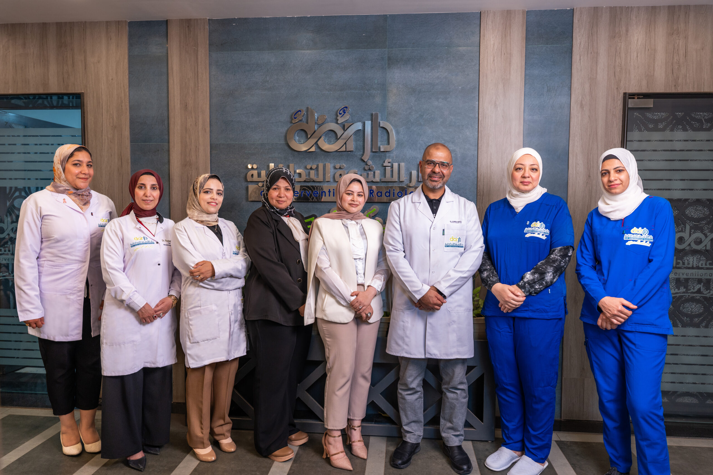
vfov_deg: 49.1
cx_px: 356
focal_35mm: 26
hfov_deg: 68.8
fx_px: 521
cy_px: 238
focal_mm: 26.3
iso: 320
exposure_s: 1/125
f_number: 4
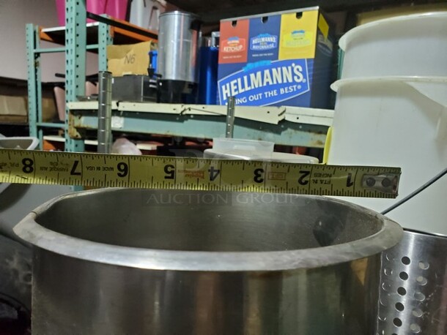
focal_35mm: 26
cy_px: 168
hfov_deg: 67.3
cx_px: 224
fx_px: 336
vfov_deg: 53.1
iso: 500
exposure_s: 1/120
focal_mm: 4.3
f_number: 2.4
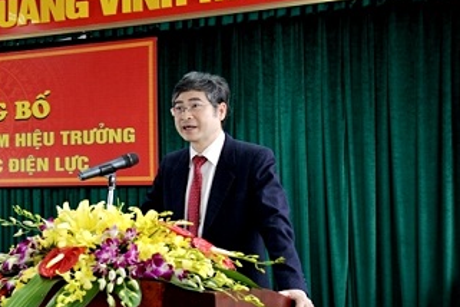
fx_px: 715
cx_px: 113
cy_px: 163
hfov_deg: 34.8
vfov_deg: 24.2
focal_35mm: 56
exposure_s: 1/60
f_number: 4
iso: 320
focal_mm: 36
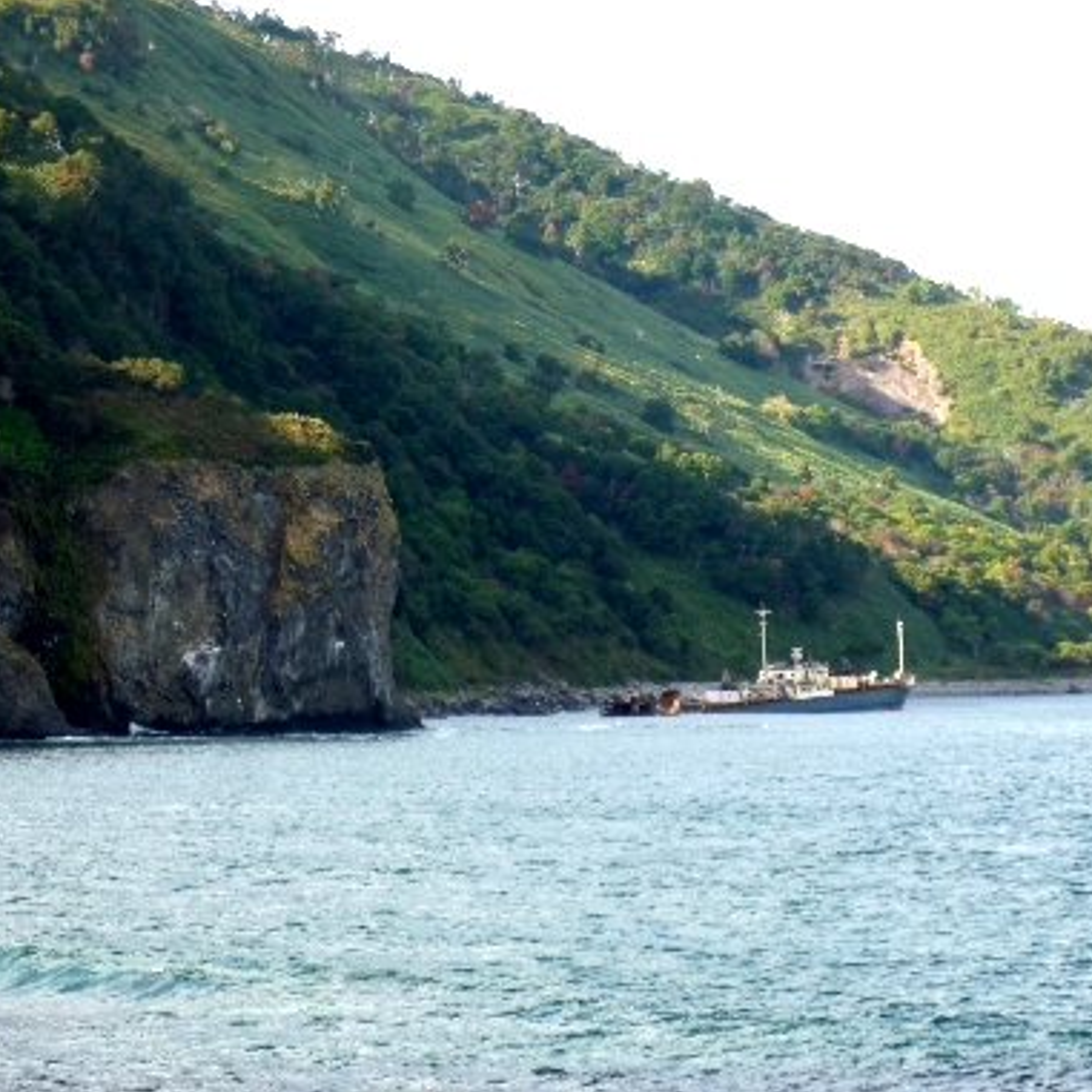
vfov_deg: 9.2
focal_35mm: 190
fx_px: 6781
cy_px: 545
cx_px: 608
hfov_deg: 9.2
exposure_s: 1/125
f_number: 5.9
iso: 100
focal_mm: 26
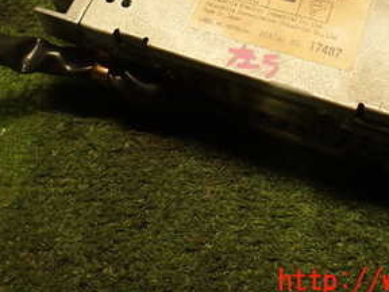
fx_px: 584
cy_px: -5
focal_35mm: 52
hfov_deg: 36.8
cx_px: 178
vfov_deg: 26.4
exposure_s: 1/30
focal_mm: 4.5
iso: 200
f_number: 2
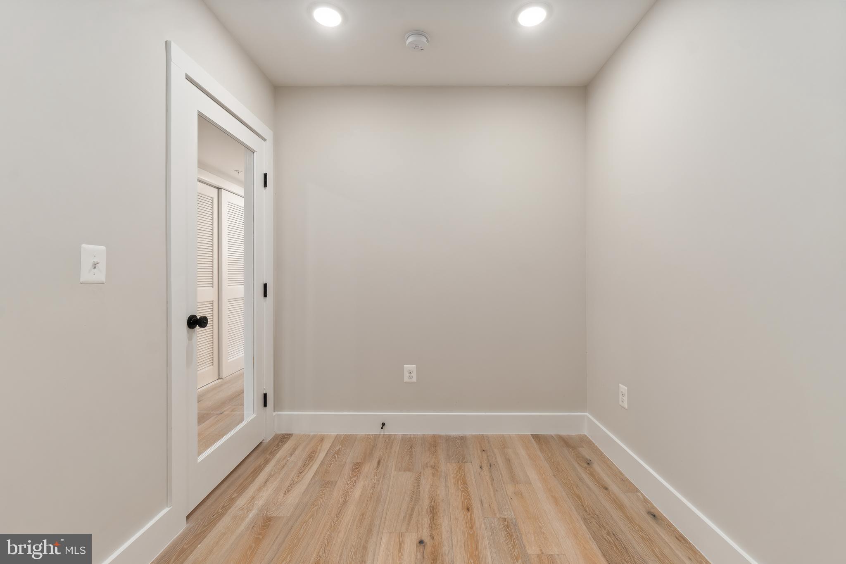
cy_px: 282
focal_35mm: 15
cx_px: 423
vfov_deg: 77.3
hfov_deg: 100.4
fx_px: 352
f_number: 8
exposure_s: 1/2.5
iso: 100
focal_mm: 10
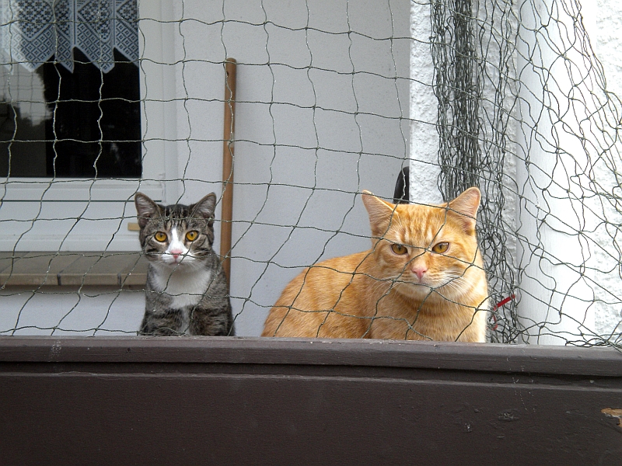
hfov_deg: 24.7
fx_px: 1420
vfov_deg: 18.7
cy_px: 233
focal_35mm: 79
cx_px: 311
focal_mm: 14.3
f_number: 5.1
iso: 177
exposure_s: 1/122
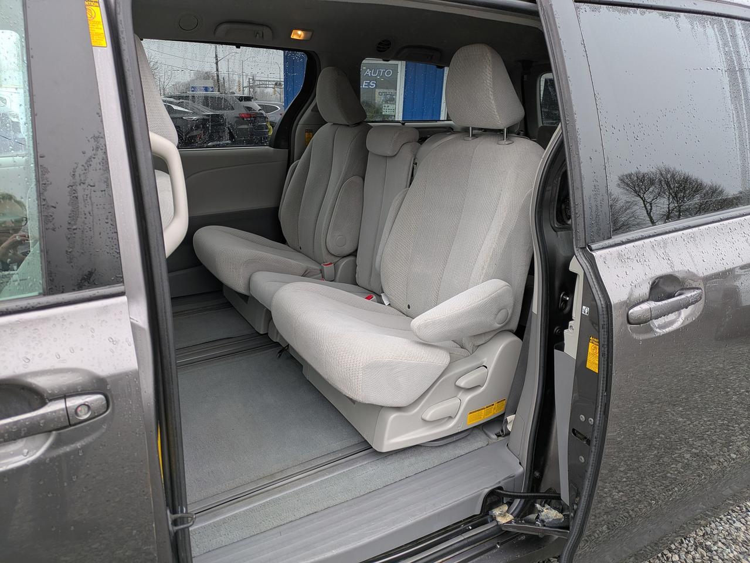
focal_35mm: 25
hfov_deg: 69.4
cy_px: 282
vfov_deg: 54.9
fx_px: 542
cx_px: 375
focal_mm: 5.43
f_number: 1.89
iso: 55
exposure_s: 1/263
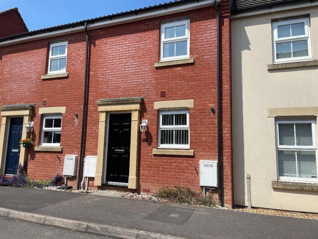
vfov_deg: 53.1
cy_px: 120
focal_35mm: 26
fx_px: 239
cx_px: 159
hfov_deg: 67.3
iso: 32
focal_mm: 4.2
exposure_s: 1/4132
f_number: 1.6
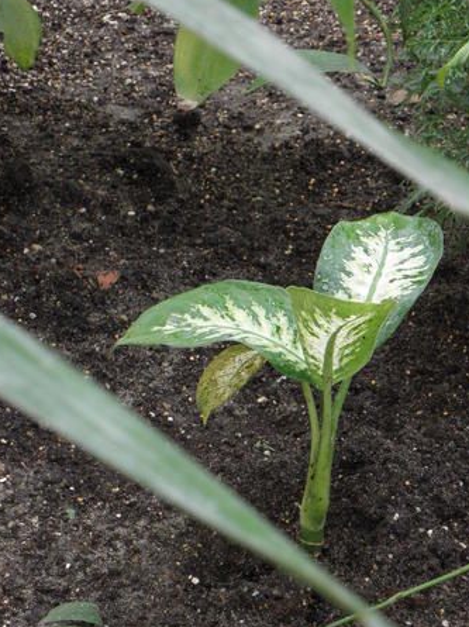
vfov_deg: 11.8
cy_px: 316
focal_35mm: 167
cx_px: 331
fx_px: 3021
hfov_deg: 8.9
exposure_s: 1/10
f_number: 4.3
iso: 250
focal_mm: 20.76
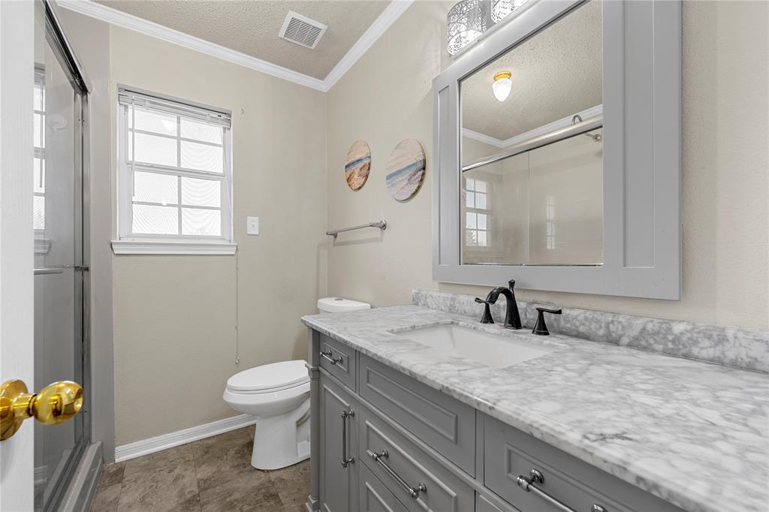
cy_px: 256
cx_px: 384
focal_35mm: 15
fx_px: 320
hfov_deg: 100.4
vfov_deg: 77.3
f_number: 9
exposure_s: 2
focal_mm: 15
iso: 320
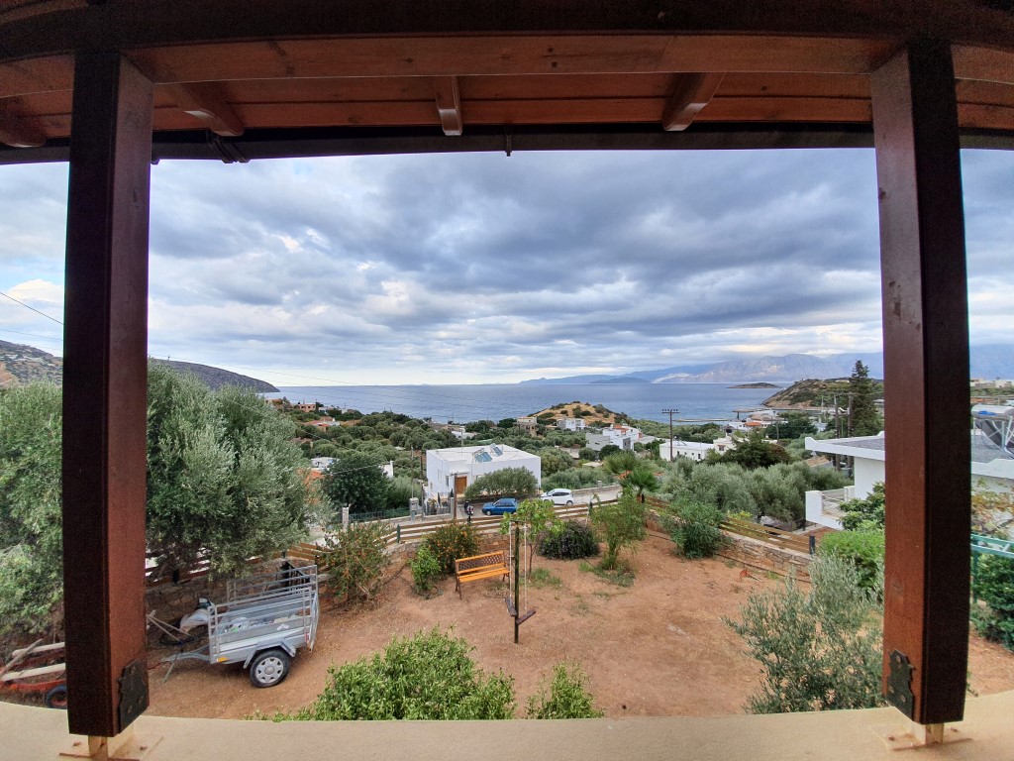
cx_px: 507
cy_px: 380
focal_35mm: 13
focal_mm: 1.8
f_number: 2.2
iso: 50
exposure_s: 1/194
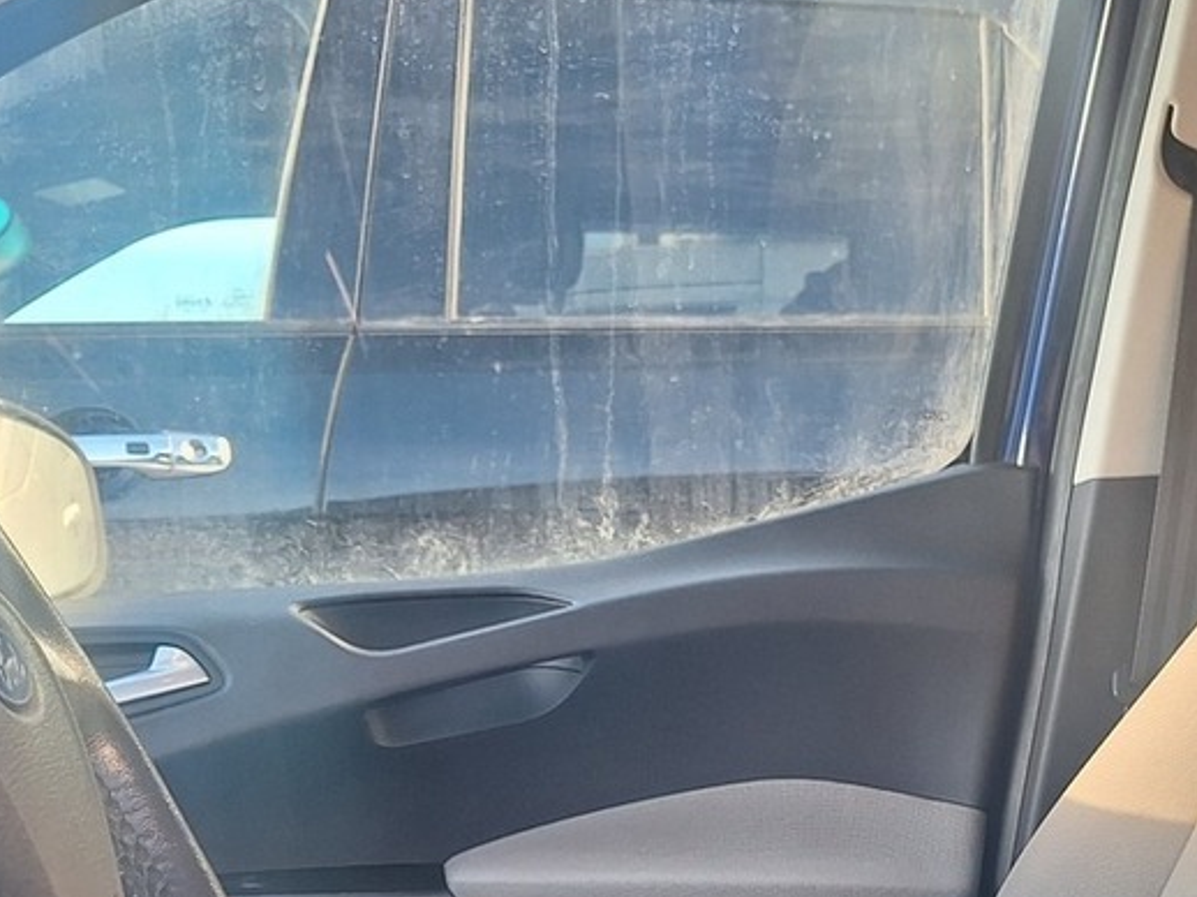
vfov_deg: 21.7
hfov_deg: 29.5
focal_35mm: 64
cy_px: 996
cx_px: 984
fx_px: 2212
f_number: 1.8
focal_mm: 5.54
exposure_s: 1/142
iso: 40
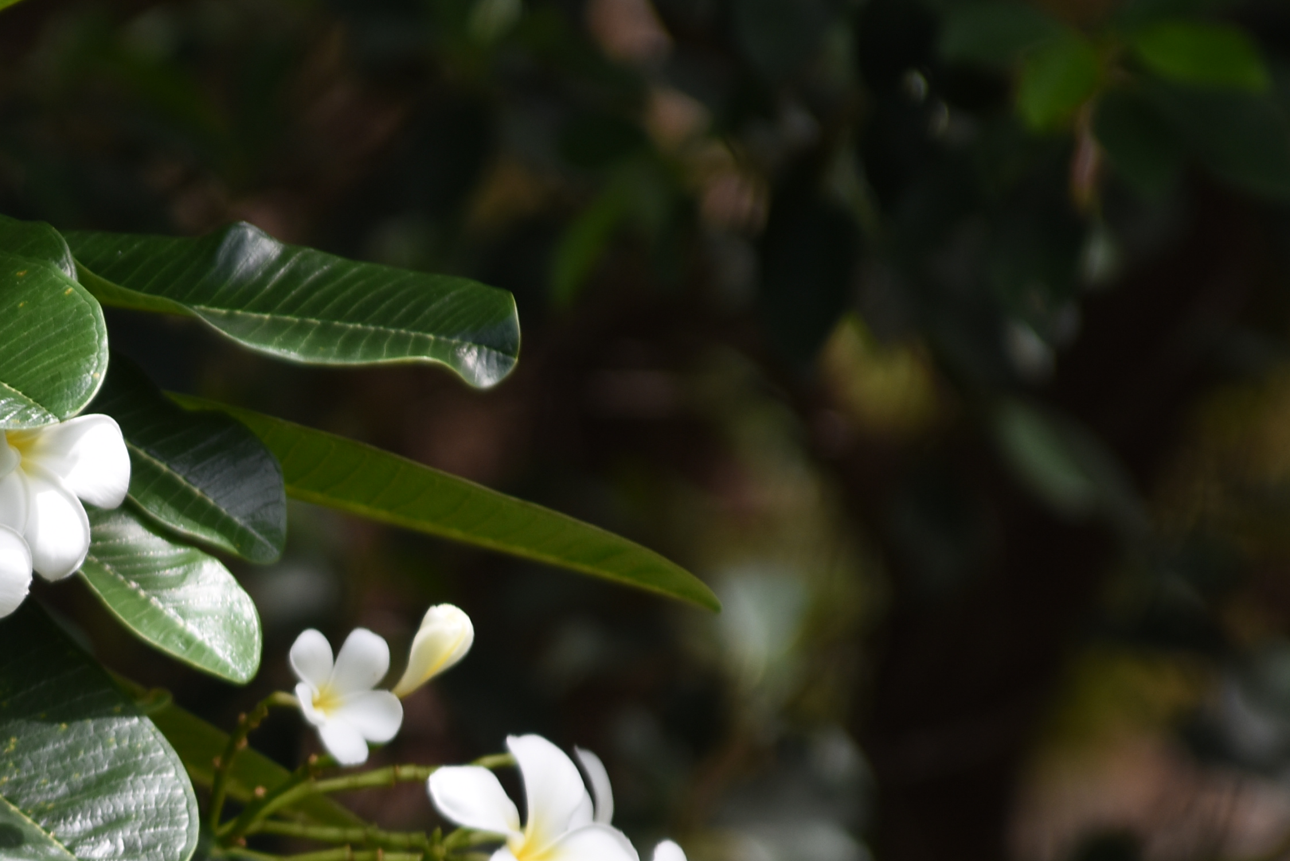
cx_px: 60
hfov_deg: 1.7
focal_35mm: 1199
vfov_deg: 1.1
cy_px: 550
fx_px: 42970
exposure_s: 1/400
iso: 200
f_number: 5.6
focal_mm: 400
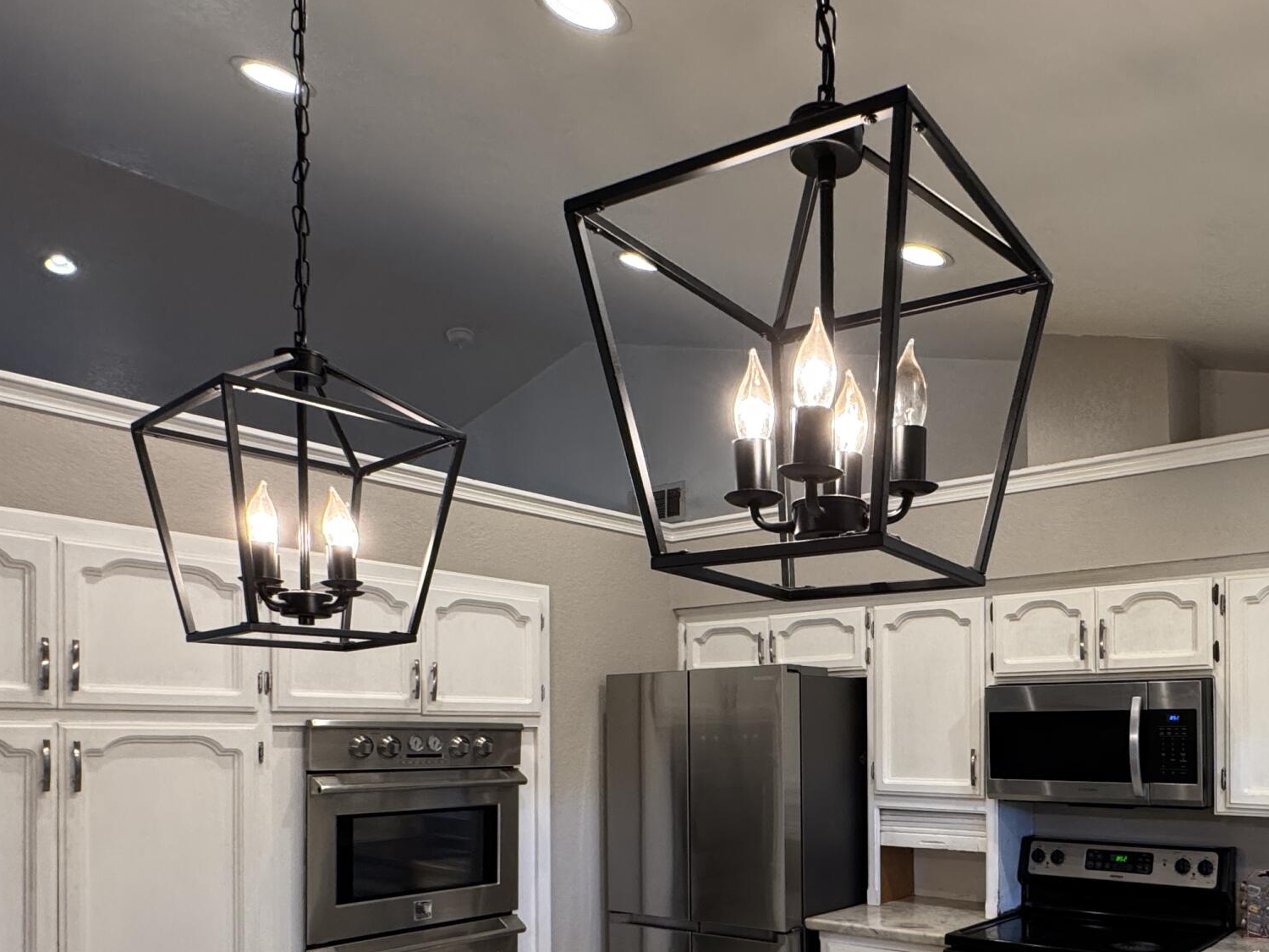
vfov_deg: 47.5
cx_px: 879
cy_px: 737
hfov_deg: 61.4
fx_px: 1026
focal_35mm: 28
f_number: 2.2
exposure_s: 1/120
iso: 250
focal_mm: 2.22
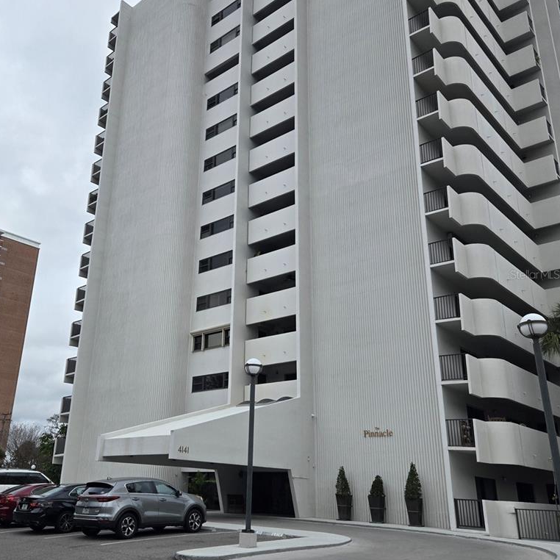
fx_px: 586
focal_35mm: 32
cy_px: 274
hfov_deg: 50.9
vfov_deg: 51.1
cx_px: 231
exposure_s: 1/2921
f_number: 1.8
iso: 50
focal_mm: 5.4
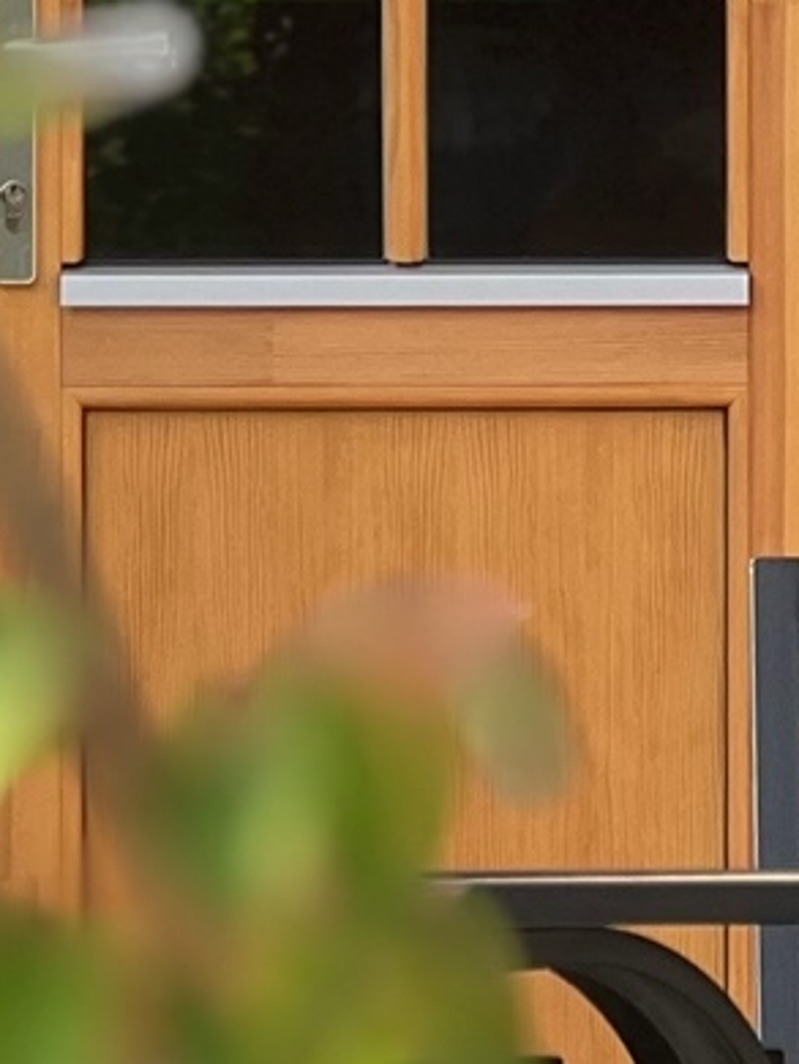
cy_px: -63
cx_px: 85
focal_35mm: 398
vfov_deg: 5.0
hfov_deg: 3.7
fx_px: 12235
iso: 25
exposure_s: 1/153
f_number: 2.8
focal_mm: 9
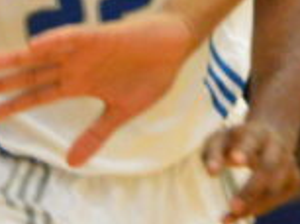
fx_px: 10782
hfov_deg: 1.6
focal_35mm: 1247
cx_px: 22
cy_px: -153
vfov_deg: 1.2
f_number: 4.8
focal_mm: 110
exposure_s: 1/200
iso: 3200
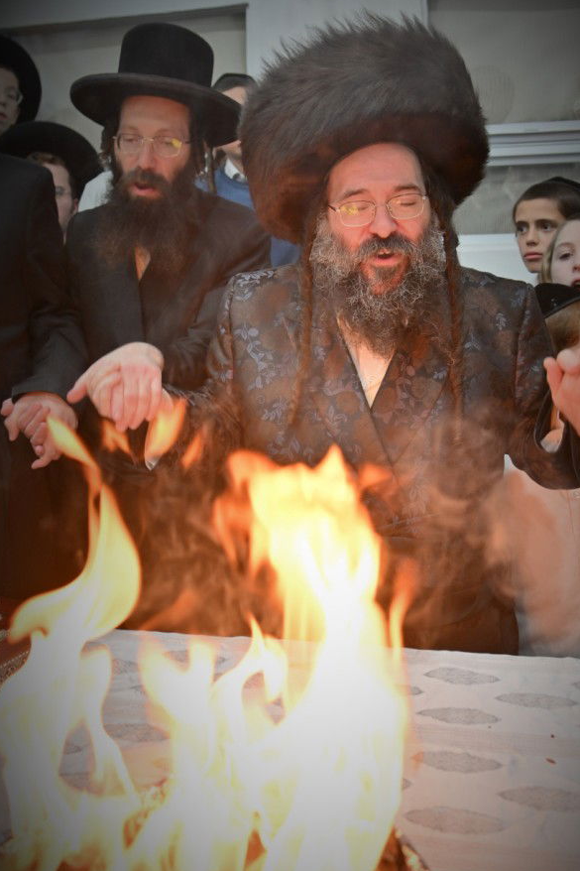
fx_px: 677
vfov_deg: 65.5
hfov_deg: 46.3
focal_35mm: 28
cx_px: 318
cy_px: 453
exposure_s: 1/125
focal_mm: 24
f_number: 4
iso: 500
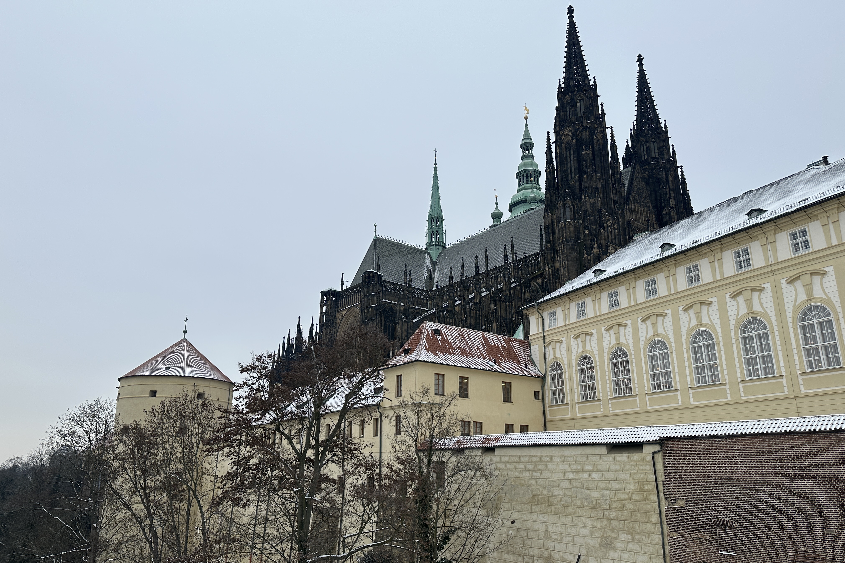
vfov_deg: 51.3
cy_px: 287
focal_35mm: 25
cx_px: 422
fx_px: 587
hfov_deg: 71.5
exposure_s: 1/952
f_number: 1.78
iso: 80
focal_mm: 6.86
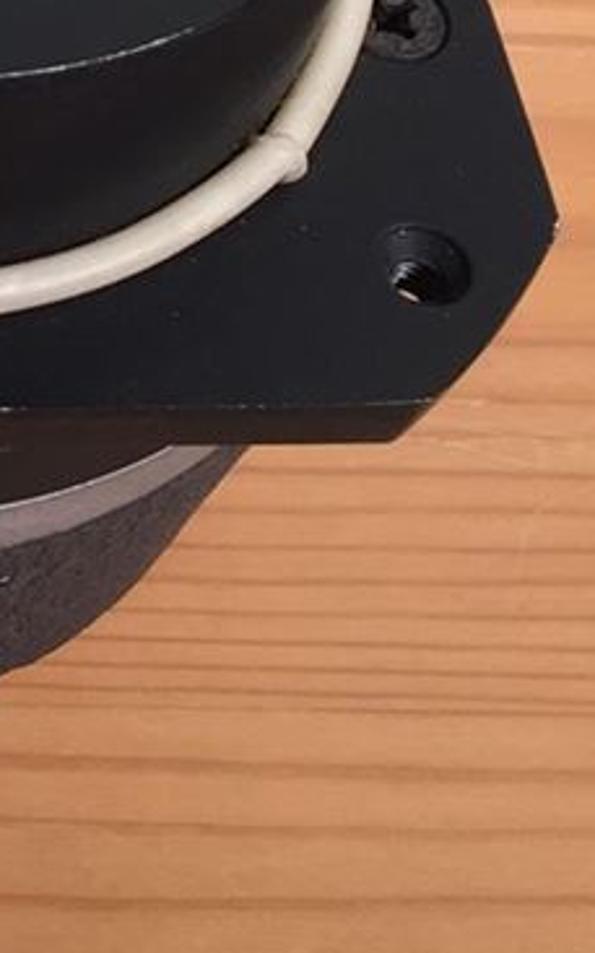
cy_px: -317
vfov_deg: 14.8
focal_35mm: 134
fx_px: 3481
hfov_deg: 8.7
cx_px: -922
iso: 32
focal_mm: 4.15
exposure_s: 1/120
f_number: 2.2
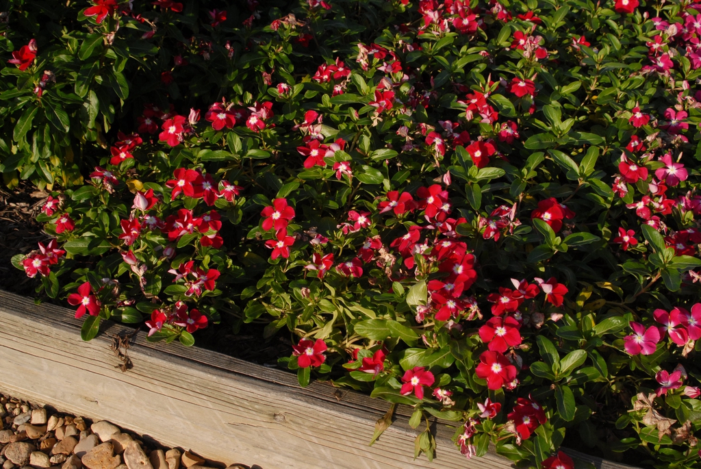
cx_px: 350
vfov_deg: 32.0
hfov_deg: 46.4
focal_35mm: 42
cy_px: 234
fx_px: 819
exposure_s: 1/350
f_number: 10
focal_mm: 28
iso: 400
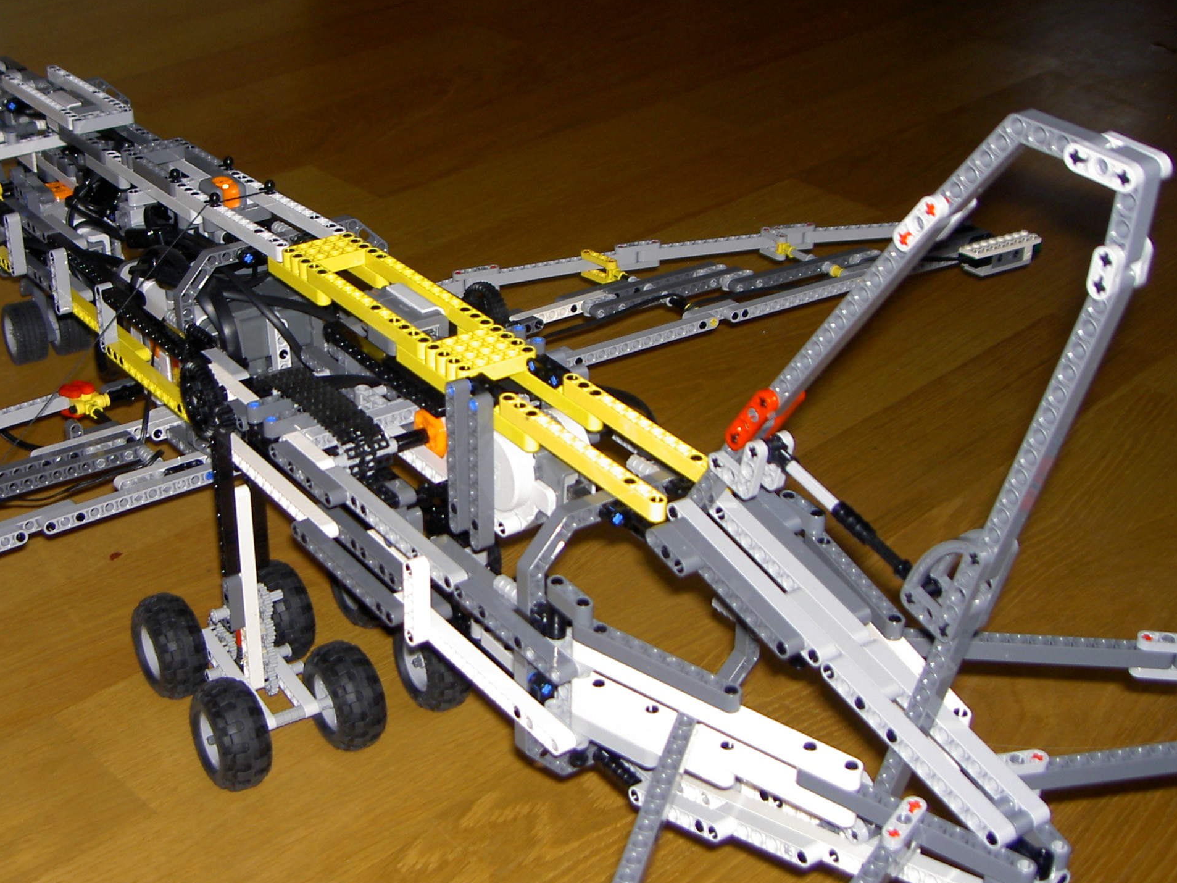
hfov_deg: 35.8
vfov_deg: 27.5
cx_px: 384
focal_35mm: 53
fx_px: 1802
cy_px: 416
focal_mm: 8
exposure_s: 1/60
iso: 100
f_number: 2.8
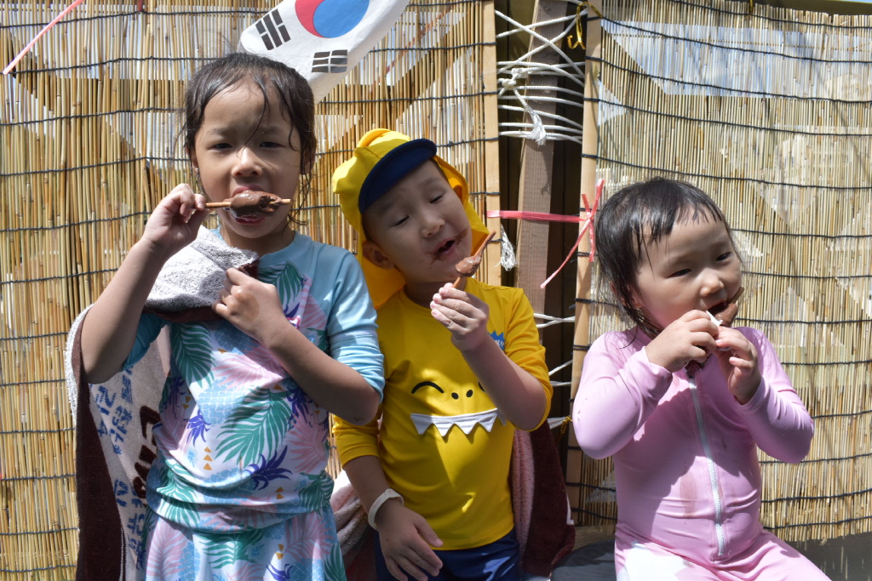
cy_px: 290
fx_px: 799
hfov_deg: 57.2
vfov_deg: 40.0
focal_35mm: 33
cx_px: 436
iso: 200
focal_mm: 22
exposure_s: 1/400
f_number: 10
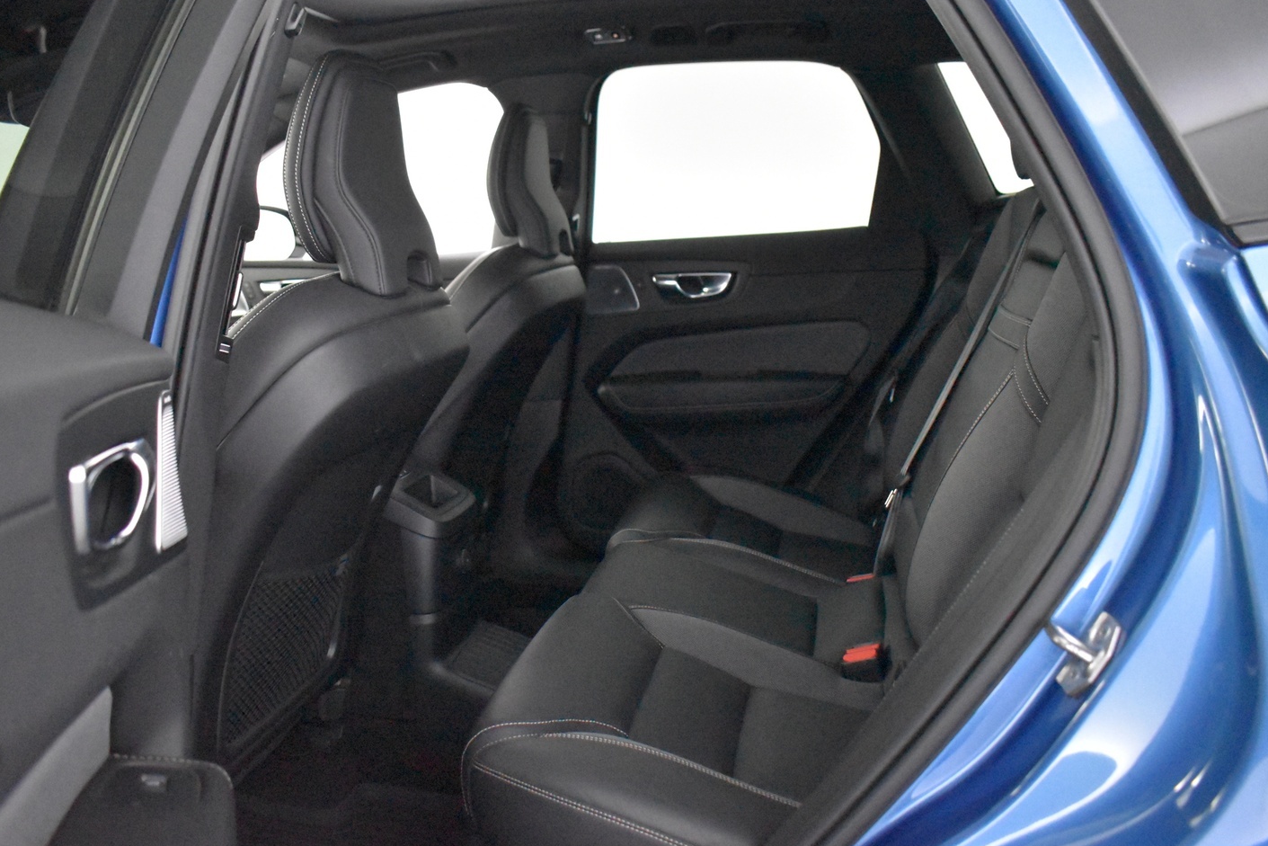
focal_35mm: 31
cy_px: 414
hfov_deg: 60.1
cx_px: 563
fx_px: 1092
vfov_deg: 42.3
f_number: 3.5
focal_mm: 18
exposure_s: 1/60
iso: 12800
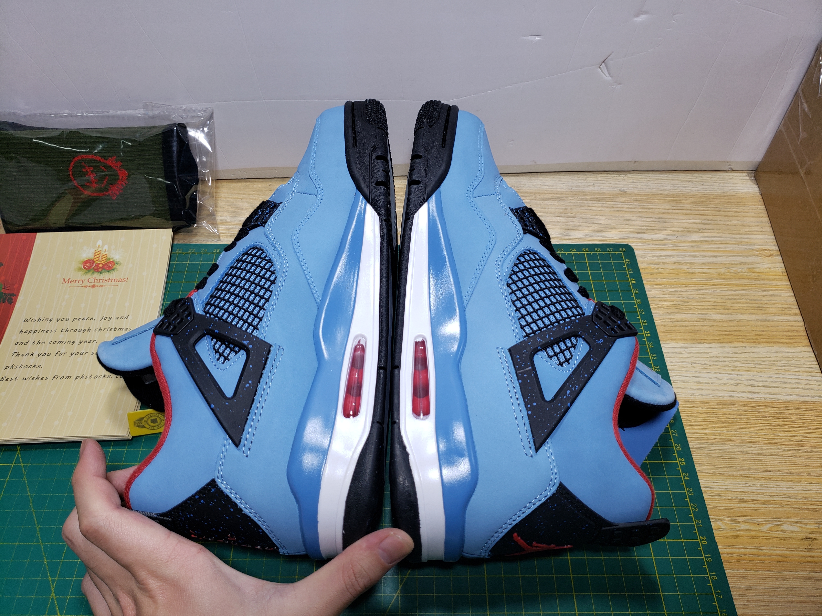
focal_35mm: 26
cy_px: 308
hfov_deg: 67.3
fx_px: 617
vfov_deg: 53.1
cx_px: 411
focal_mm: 4.3
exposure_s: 1/137
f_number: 1.5
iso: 50
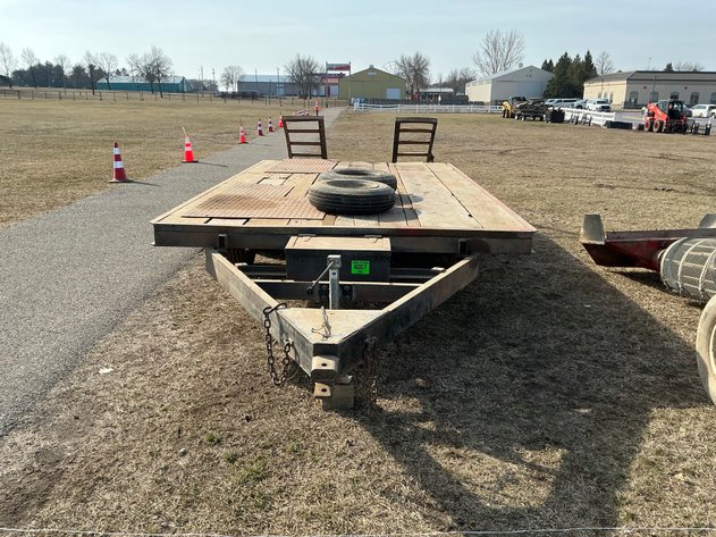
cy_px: 268
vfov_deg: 49.7
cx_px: 358
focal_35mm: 28
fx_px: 579
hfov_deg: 63.5
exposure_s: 1/1195
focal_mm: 3
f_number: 1.8
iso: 25
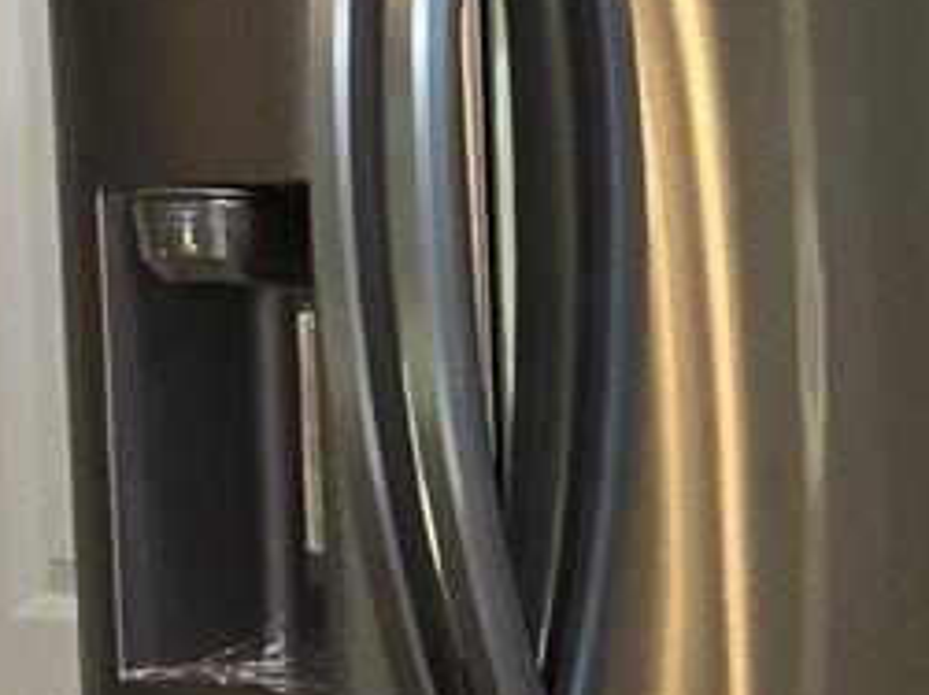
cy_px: 599
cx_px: 2565
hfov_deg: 12.7
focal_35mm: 83
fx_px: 2226
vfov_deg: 17.5
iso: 125
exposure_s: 1/60
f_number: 2.2
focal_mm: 2.2
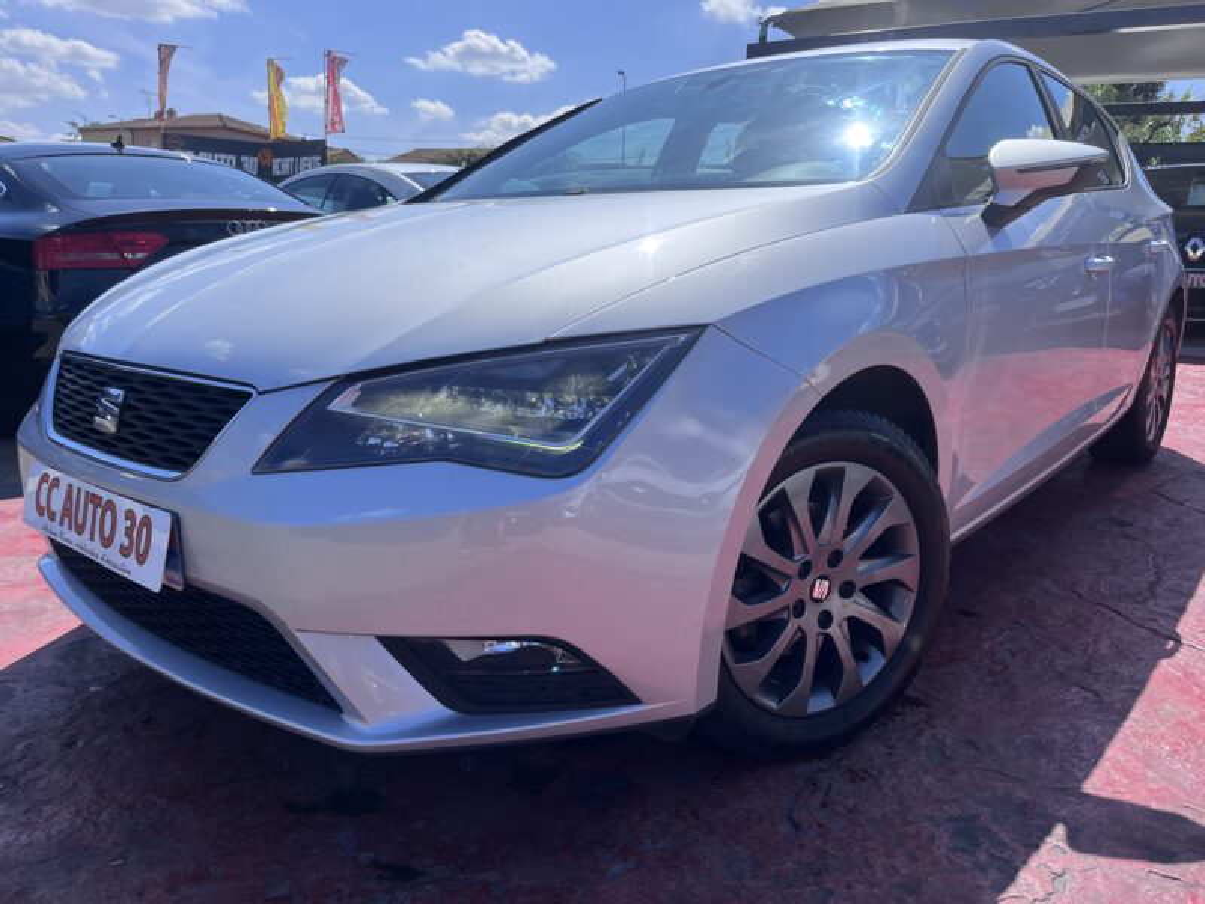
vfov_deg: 53.1
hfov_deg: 67.3
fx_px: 905
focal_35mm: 26
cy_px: 452
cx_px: 602
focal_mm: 5.1
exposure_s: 1/4149
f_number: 1.6
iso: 50
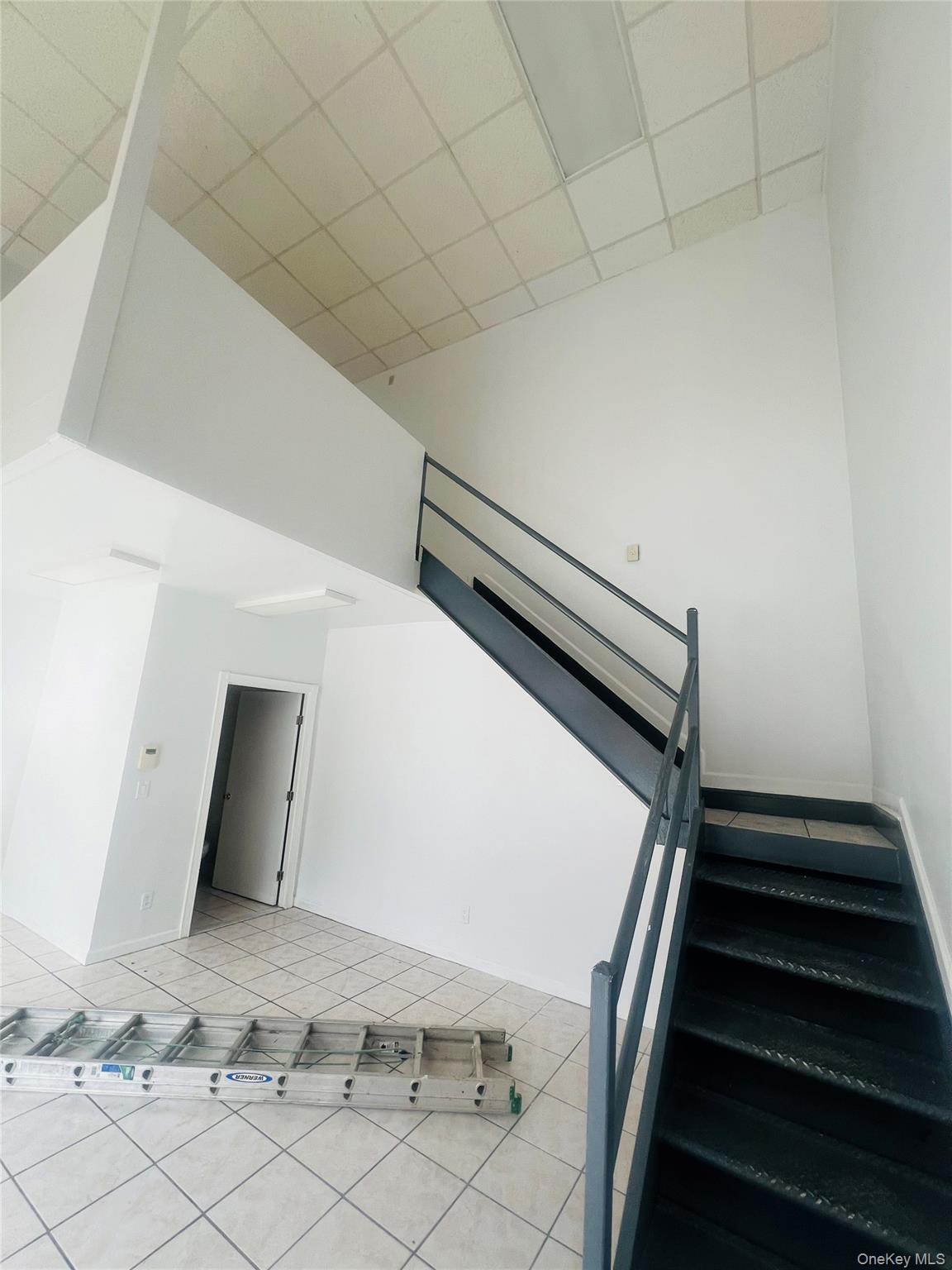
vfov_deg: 106.2
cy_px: 635
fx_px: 477
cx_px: 476
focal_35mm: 13
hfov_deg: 89.9
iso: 32
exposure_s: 1/152
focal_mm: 1.57
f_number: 1.8
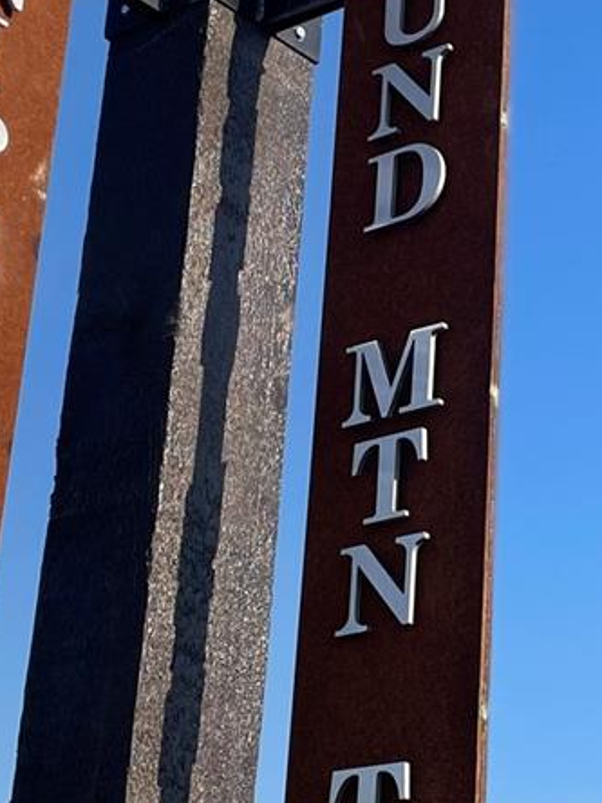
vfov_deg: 21.7
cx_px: 510
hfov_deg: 16.3
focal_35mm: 90
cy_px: 273
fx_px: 2087
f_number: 1.6
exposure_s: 1/3861
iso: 50
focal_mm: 4.2
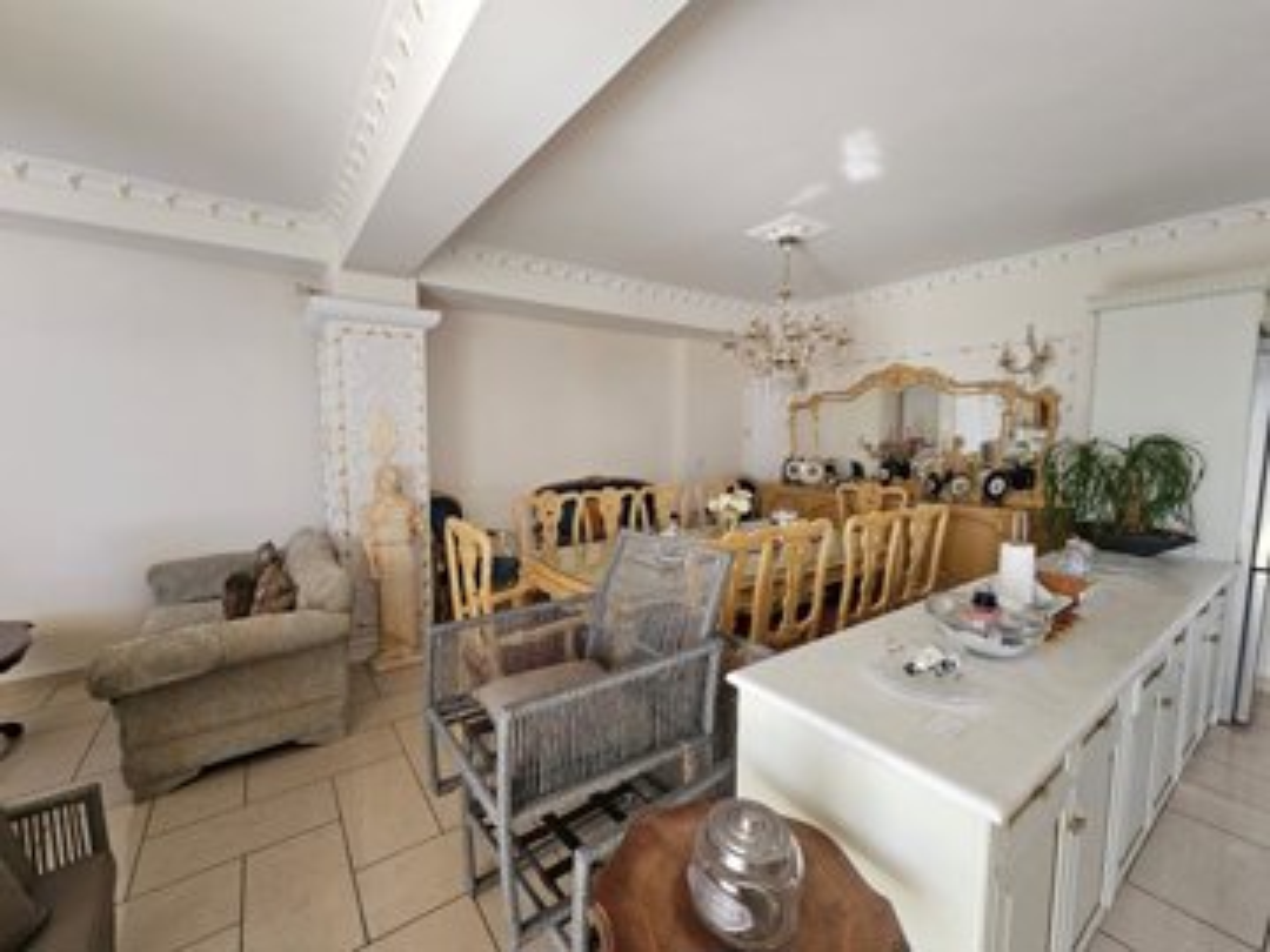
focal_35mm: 13
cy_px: 476
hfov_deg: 106.2
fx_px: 477
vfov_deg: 89.9
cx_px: 635
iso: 100
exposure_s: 1/50
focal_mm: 2.2
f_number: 2.2
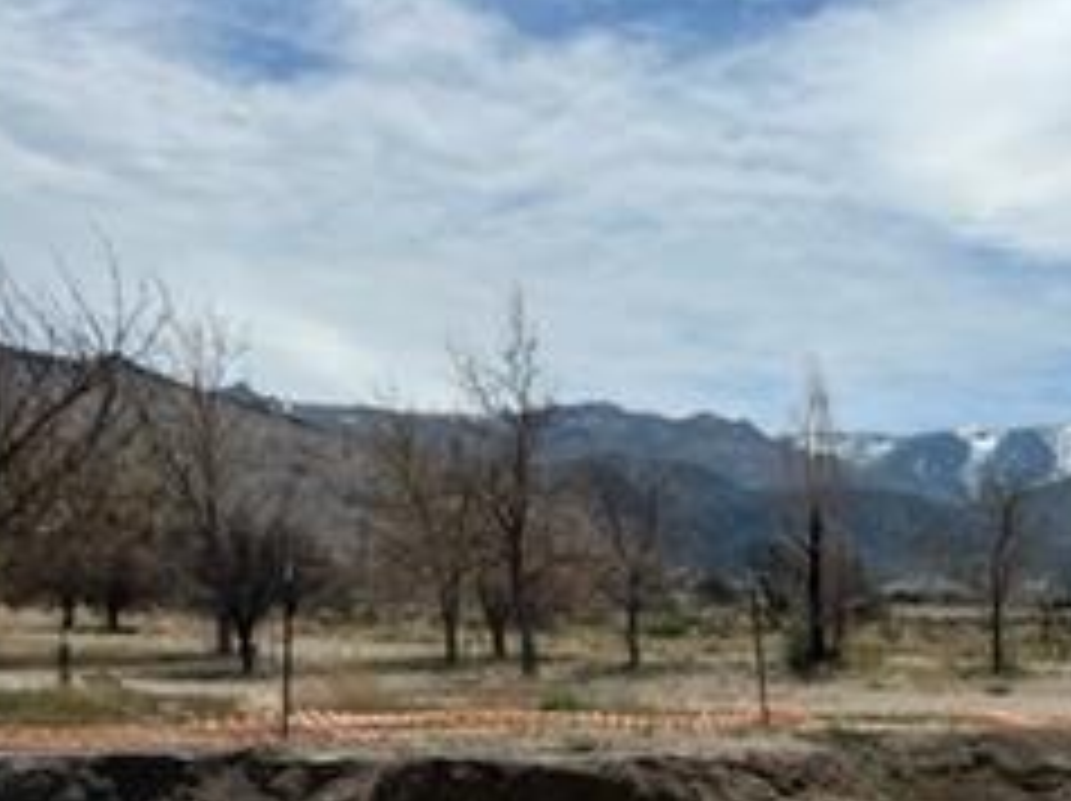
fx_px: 2164
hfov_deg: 24.9
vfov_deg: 20.6
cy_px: 711
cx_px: 1310
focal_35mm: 70
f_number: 1.5
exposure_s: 1/11364
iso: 50
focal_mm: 5.7
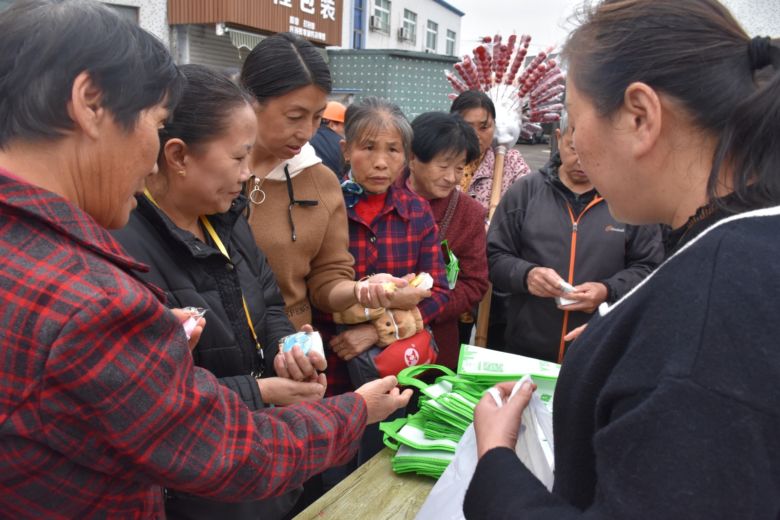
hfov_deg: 67.4
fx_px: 585
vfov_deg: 47.9
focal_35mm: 27
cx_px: 390
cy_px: 260
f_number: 6.3
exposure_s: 1/160
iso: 800
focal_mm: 18
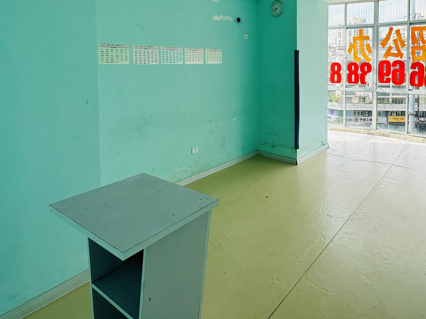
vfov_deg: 57.6
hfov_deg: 73.4
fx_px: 271
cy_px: 76
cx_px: 293
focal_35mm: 22
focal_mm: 2.22
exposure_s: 1/558
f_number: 2.2
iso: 40
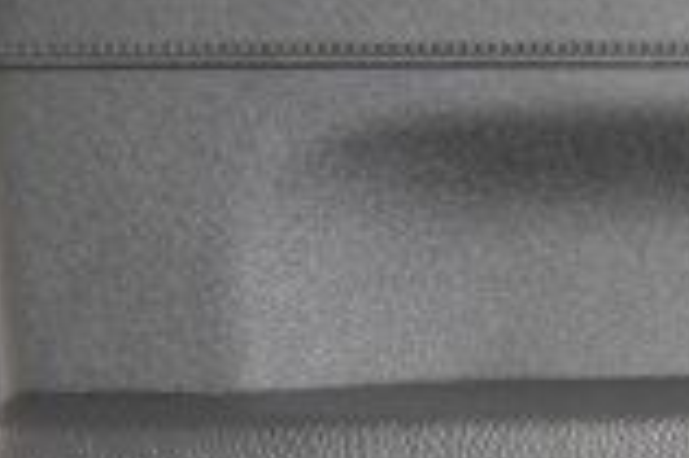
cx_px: 1173
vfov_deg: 8.9
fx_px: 2791
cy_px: 857
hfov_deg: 13.0
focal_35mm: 146
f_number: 3.8
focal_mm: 24
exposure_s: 1/50
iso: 3200
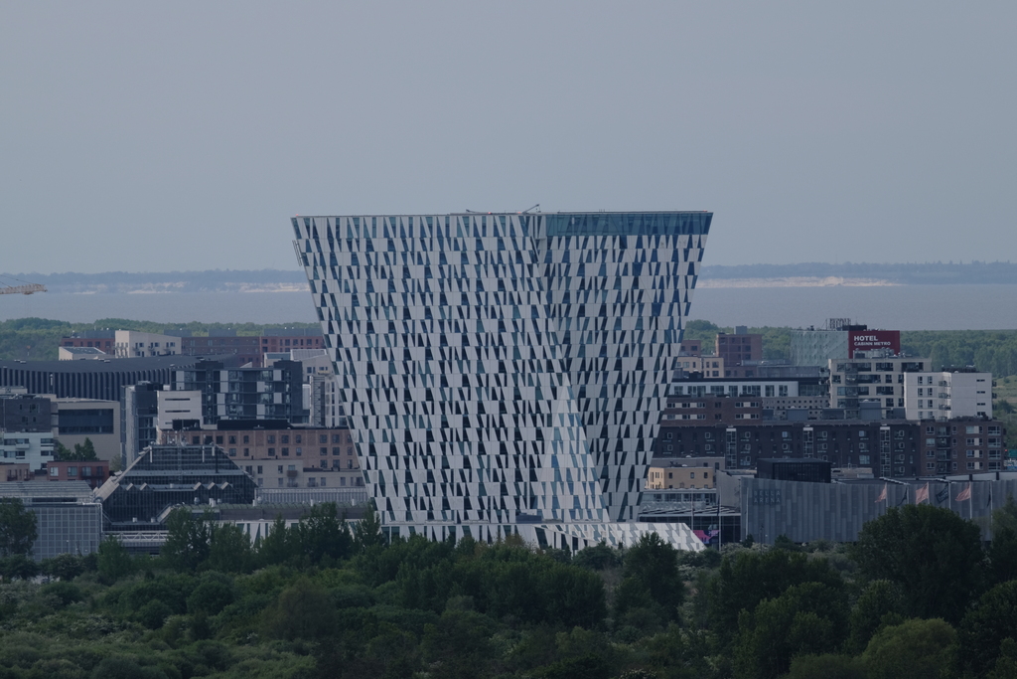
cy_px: 340
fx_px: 16951
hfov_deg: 3.4
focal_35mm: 600
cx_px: 508
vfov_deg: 2.3
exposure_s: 1/1000
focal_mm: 400
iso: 320
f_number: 6.3
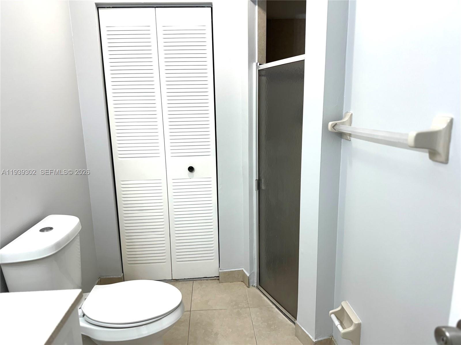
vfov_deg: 56.8
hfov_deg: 71.6
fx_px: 320
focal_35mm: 24
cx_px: 230
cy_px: 172
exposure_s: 1/120
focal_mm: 6.76
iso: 80
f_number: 1.78
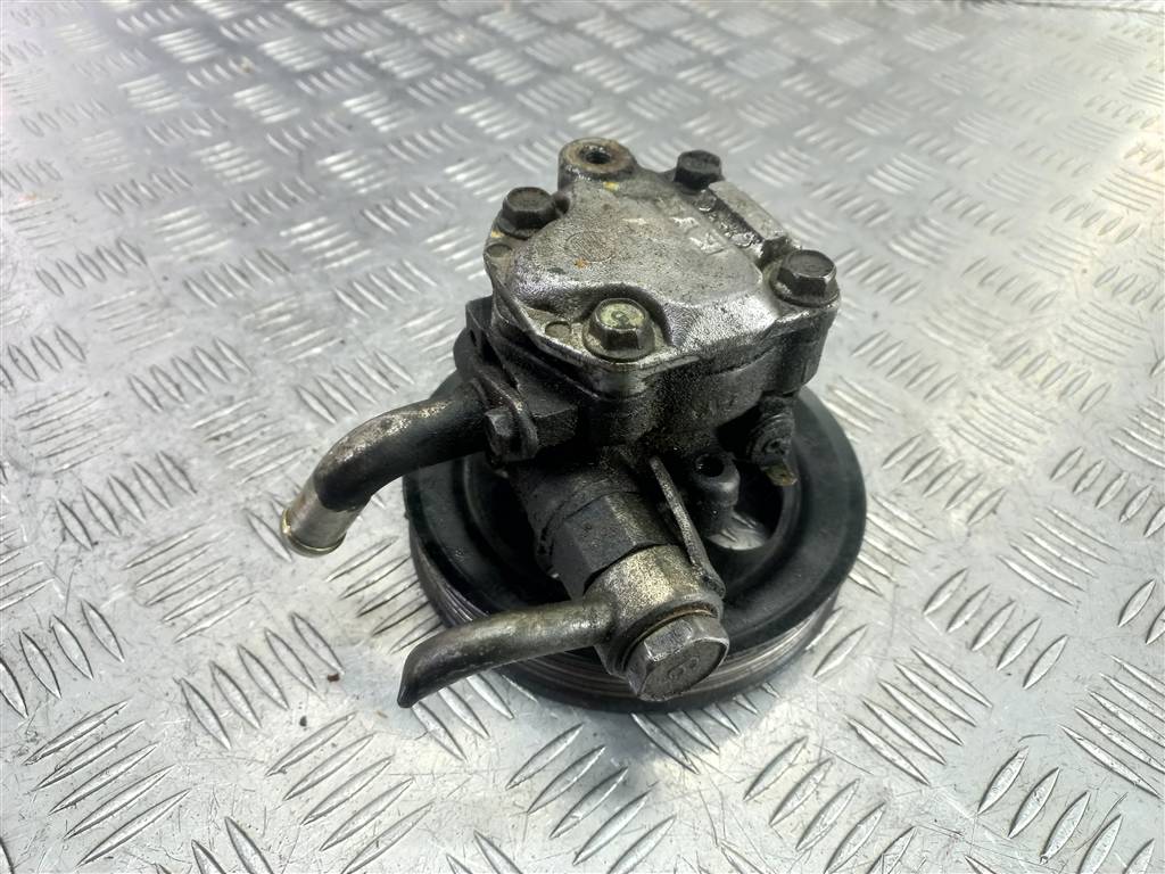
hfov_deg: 69.4
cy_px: 437
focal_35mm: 25
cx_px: 582
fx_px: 841
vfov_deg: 54.9
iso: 125
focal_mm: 4.6
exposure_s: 1/50
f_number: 1.8
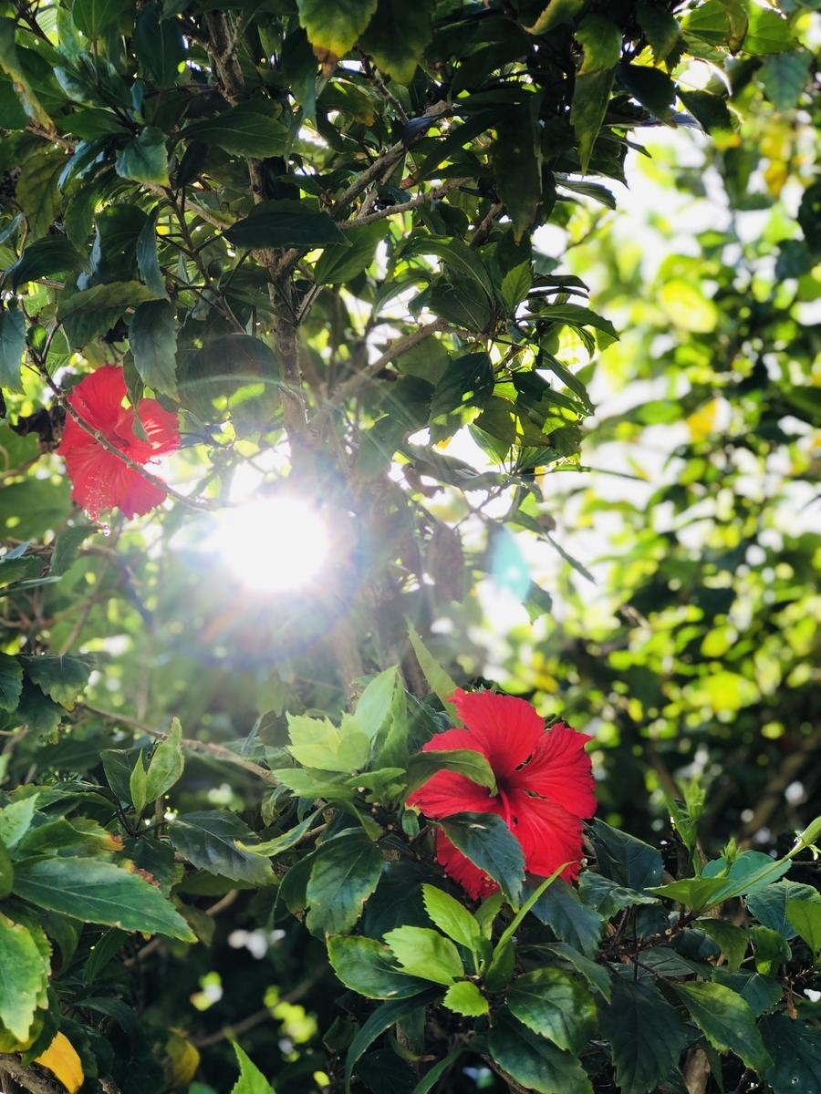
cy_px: 547
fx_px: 1803
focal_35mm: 57
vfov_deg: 33.8
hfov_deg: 25.7
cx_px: 410
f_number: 2.8
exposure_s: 1/120
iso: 20
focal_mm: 6.6
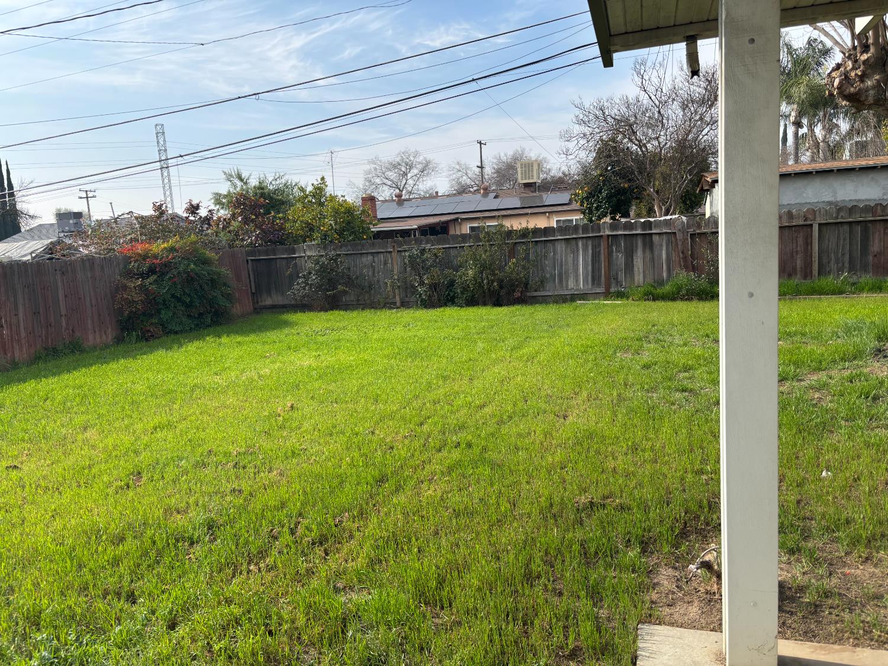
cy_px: 333
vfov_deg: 53.1
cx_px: 444
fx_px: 667
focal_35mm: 26
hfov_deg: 67.3
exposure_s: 1/2451
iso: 50
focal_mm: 5.96
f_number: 1.6
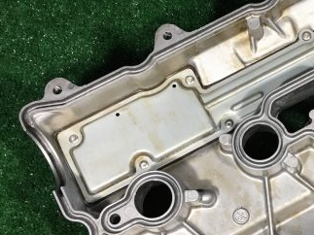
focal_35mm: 69
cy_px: 132
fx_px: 626
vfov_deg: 21.3
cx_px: 315
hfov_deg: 26.6
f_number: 2.2
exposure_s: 1/30
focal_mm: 4.15
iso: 40
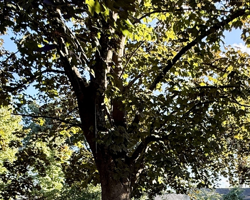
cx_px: 157
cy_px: 211
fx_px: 311
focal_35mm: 42
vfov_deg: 32.1
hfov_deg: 43.5
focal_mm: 2.22
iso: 64
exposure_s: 1/217
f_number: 2.2
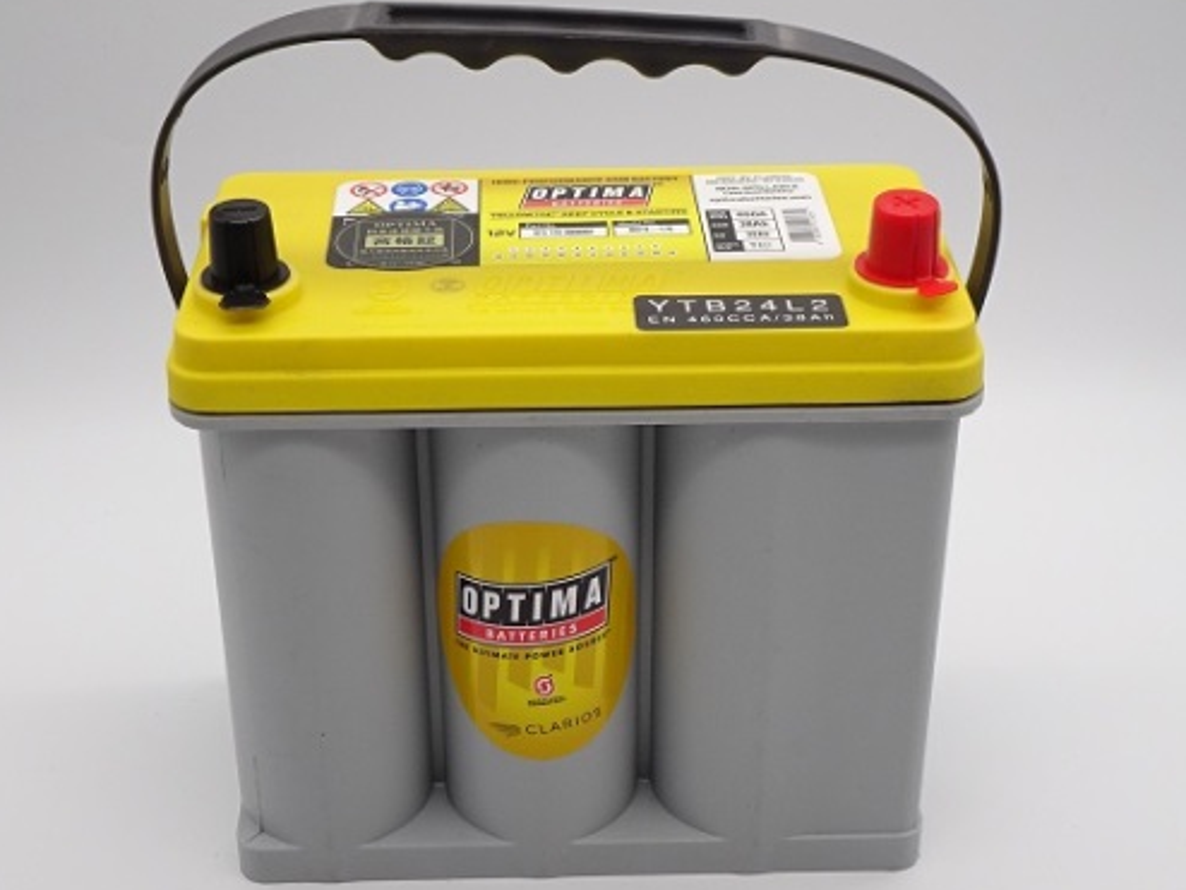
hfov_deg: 33.8
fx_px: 1954
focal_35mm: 57
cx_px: 600
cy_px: 463
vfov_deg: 25.7
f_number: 4.5
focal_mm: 7.58
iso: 160
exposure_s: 1/50
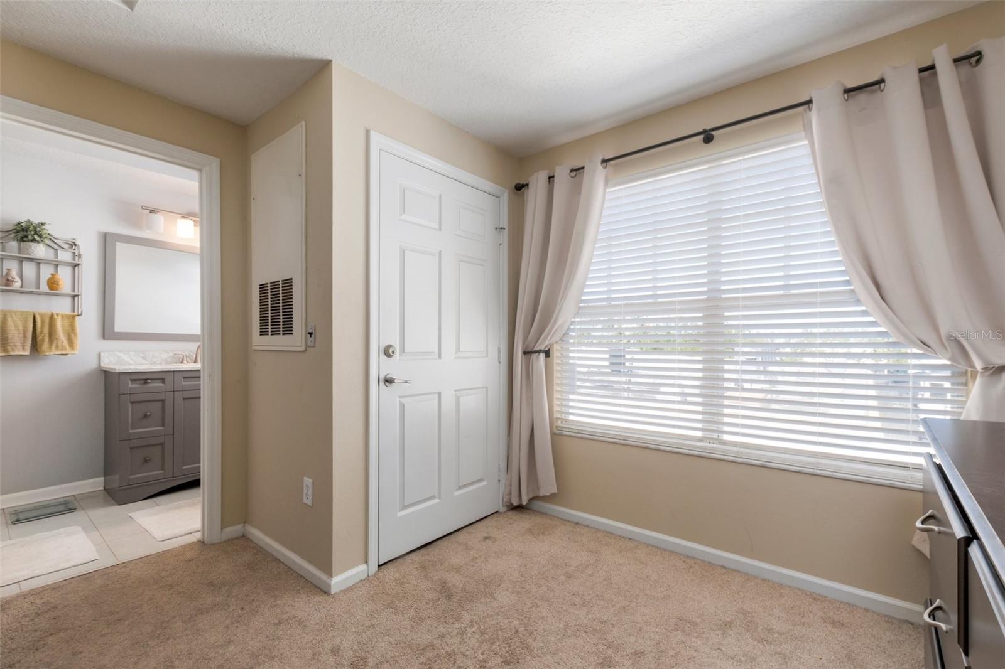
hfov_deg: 100.4
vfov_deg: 77.3
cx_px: 502
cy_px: 334
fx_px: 419
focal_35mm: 15
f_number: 7.1
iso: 400
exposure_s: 1/25
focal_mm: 10
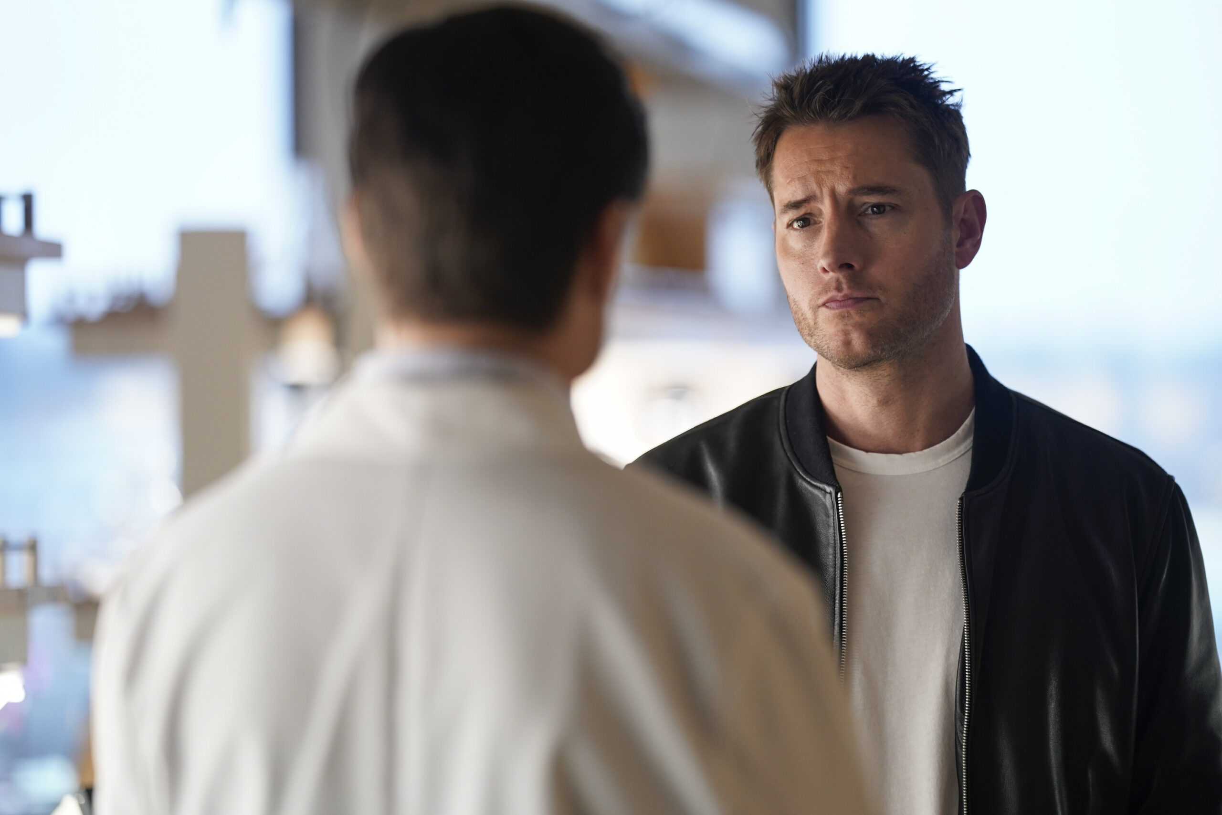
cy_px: 408
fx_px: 4582
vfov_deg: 10.2
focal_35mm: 135
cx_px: 611
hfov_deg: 15.2
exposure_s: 1/200
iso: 800
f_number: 2
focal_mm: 135
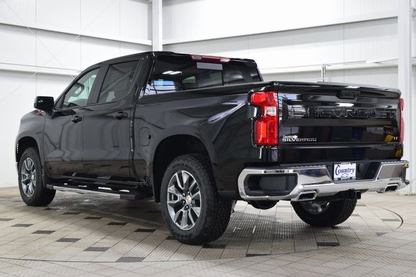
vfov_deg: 25.3
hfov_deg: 37.2
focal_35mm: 54
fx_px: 618
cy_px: 137
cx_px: 211
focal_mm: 35
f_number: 6.3
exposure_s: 1/15
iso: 640
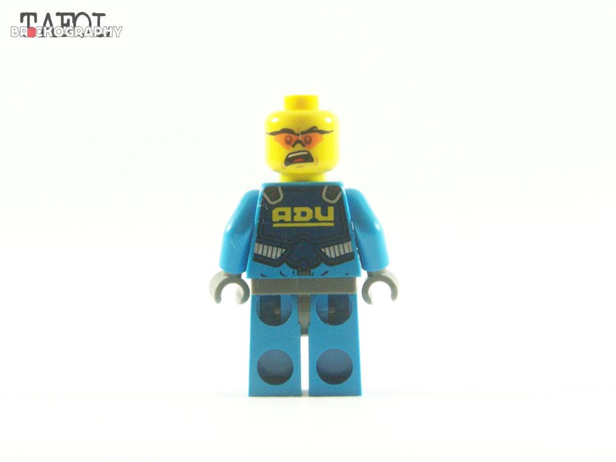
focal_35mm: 105
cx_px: 308
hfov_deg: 18.7
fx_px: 1869
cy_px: 231
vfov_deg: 14.1
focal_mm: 17.5
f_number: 4
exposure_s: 1/60
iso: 400
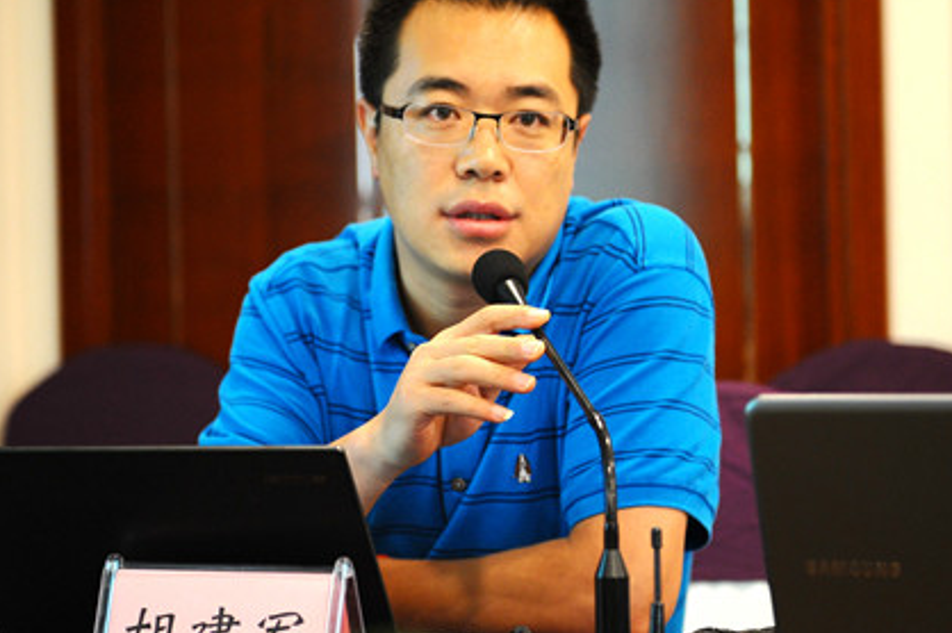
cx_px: 449
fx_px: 2510
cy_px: 269
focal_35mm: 95
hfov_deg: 21.5
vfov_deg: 14.4
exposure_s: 1/125
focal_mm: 62
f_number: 2.8
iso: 1250
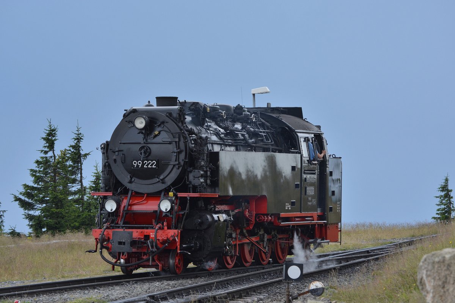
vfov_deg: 8.2
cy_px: 152
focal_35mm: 168
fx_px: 2123
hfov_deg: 12.2
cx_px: 228
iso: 400
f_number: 8
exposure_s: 1/640
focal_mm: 112
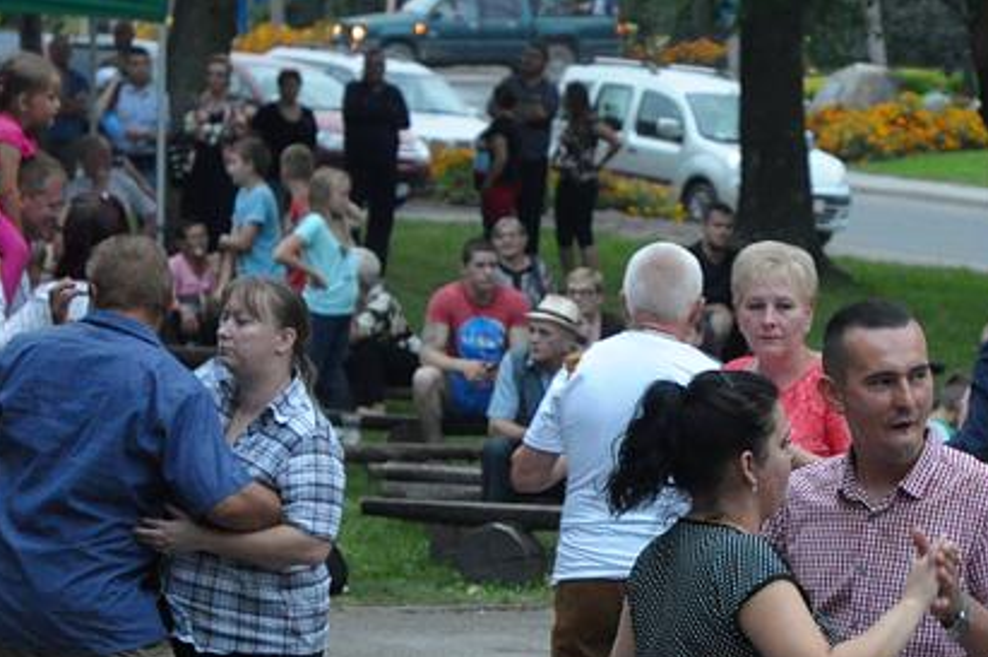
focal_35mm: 217
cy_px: 598
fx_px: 5948
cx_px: 851
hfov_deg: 9.5
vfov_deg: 6.3
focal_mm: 70
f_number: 4.5
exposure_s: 1/125
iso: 2500
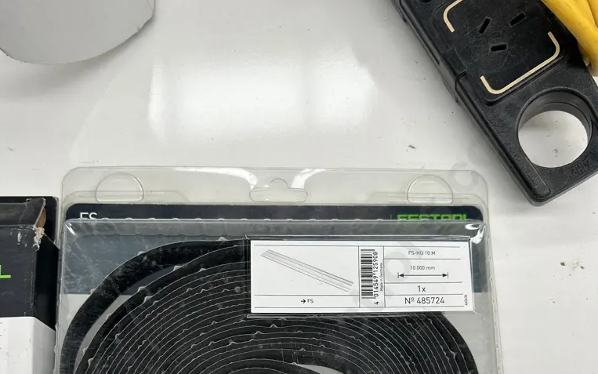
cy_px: 397
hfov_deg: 52.7
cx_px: 298
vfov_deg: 31.2
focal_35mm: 37
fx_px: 603
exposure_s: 1/646
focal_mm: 5.7
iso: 50
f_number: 1.5
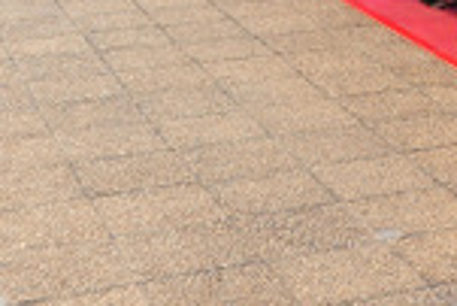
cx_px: 515
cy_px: -185
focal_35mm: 109
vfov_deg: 11.9
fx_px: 1385
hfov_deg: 18.0
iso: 320
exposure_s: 1/250
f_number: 8
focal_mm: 22
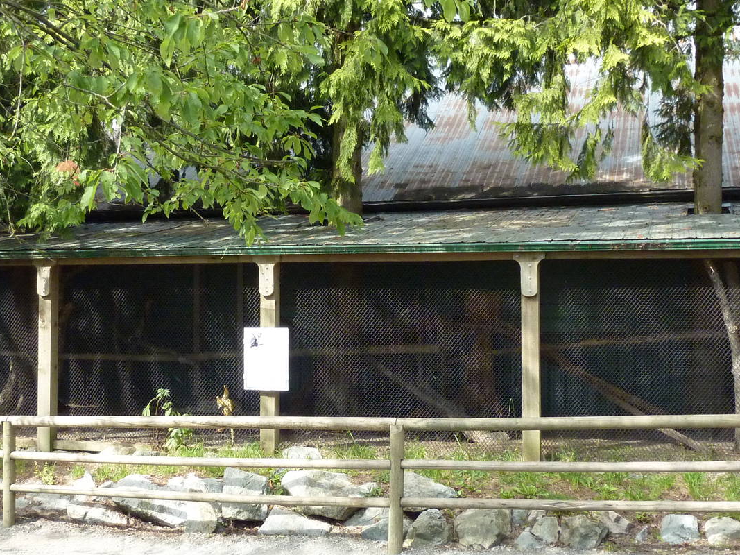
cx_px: 281
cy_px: 266
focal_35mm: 48
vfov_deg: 30.3
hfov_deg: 39.4
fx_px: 1026
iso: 320
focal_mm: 5.3
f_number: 3.5
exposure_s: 1/500
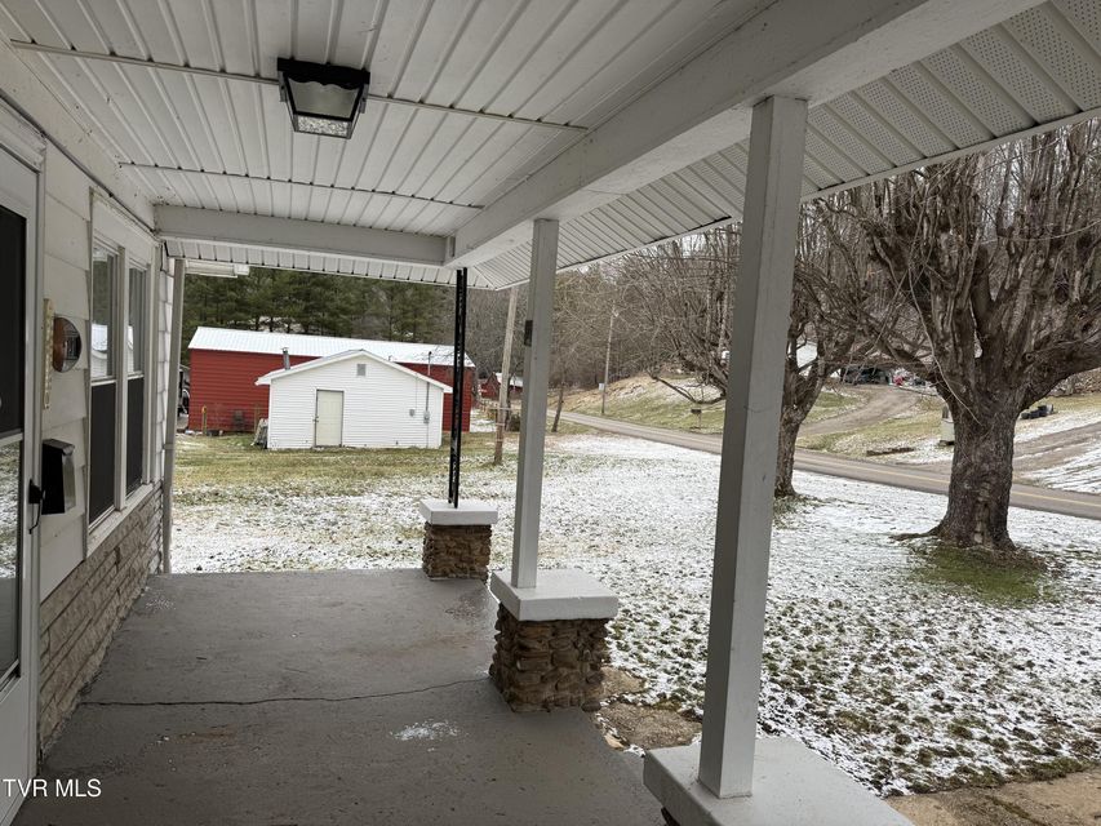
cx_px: 550
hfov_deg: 71.6
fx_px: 763
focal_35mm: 24
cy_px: 413
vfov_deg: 56.8
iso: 80
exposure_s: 1/1250
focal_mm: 6.76
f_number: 1.78
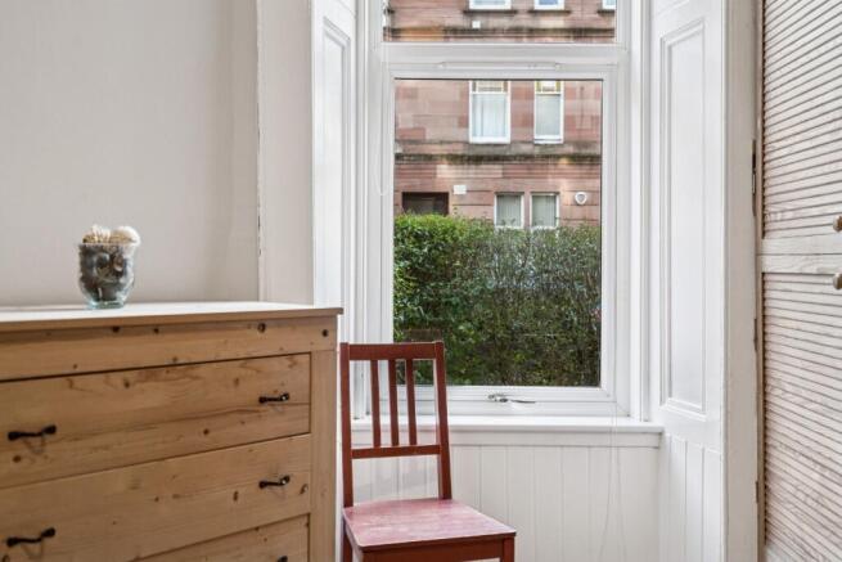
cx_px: 421
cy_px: 281
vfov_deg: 37.9
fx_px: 819
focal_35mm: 35
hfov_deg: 54.4
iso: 800
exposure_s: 1/100
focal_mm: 35
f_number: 4
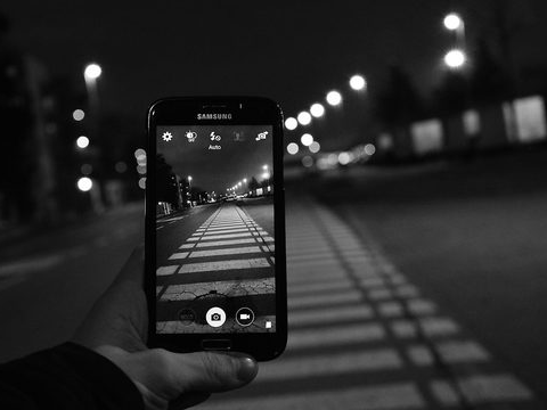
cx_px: 226
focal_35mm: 54
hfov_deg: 35.4
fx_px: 853
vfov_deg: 27.0
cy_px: 218
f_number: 4.2
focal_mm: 30
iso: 3200
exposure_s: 1/15
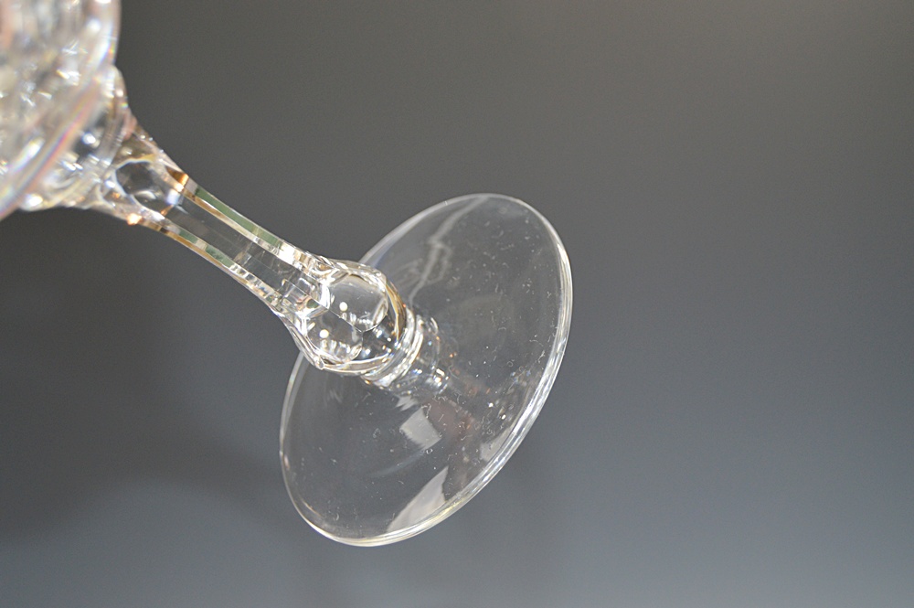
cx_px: 457
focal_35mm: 60
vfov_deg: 22.6
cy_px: 304
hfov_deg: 33.4
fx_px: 1522
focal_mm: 40
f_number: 5
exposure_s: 1/60
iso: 560
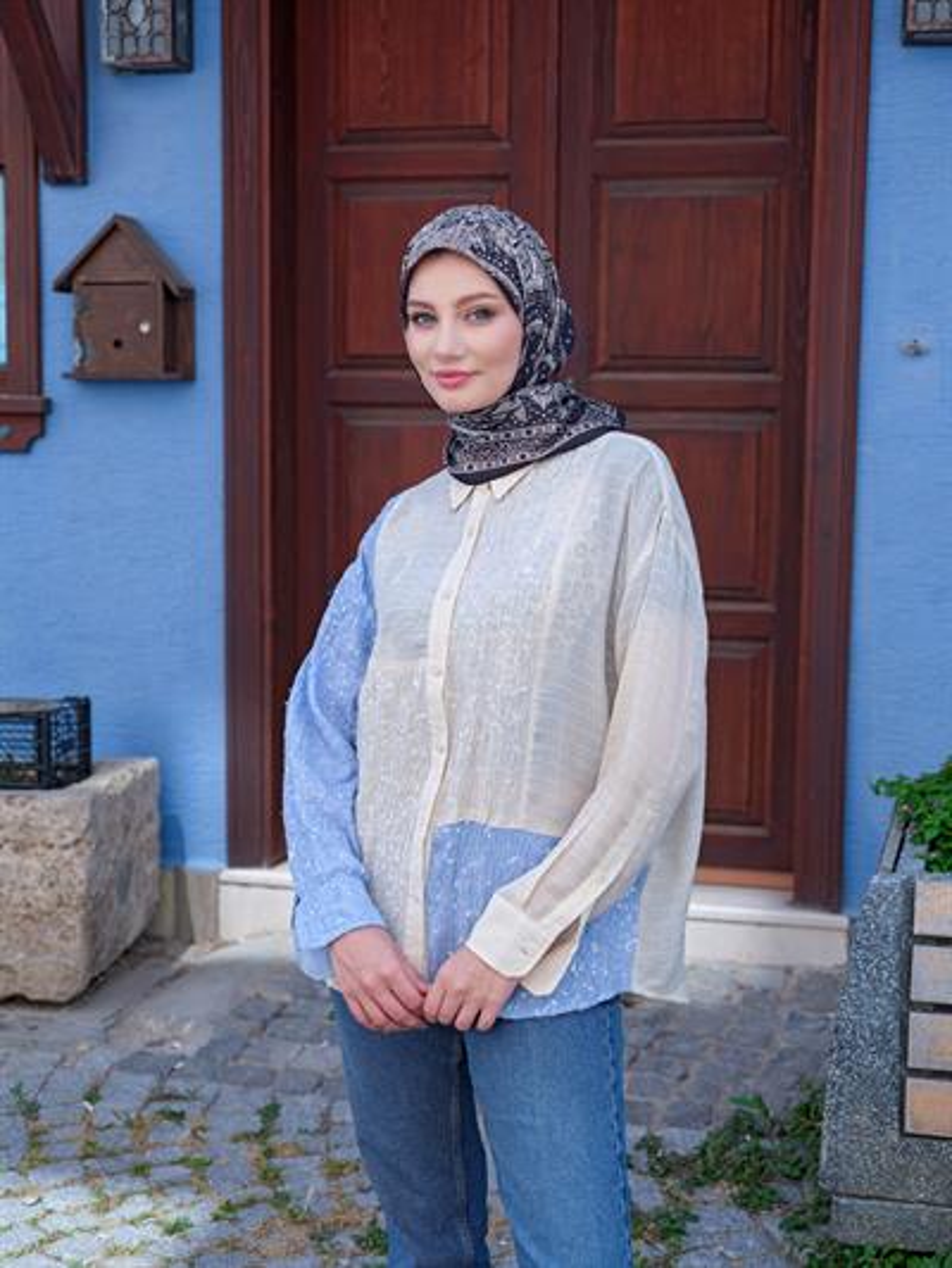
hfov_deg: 26.6
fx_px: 2016
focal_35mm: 55
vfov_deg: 34.9
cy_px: 634
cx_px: 476
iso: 320
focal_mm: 70
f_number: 6.4
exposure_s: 1/240
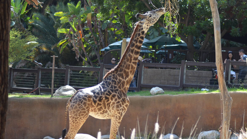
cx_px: 123
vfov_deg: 9.4
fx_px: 845
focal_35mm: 129
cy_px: 78
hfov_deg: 16.6
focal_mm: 82
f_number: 4
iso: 560
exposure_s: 1/1000
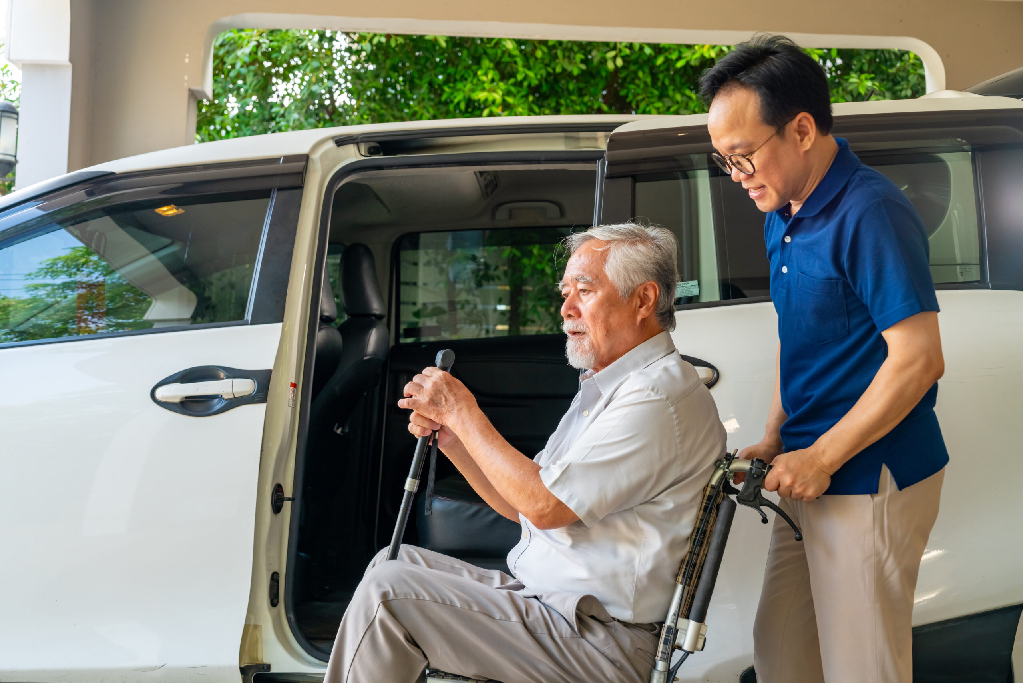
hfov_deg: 39.6
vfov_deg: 27.0
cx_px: 512
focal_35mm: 50
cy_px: 342
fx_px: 1421
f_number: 5
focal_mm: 50
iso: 640
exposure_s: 1/200
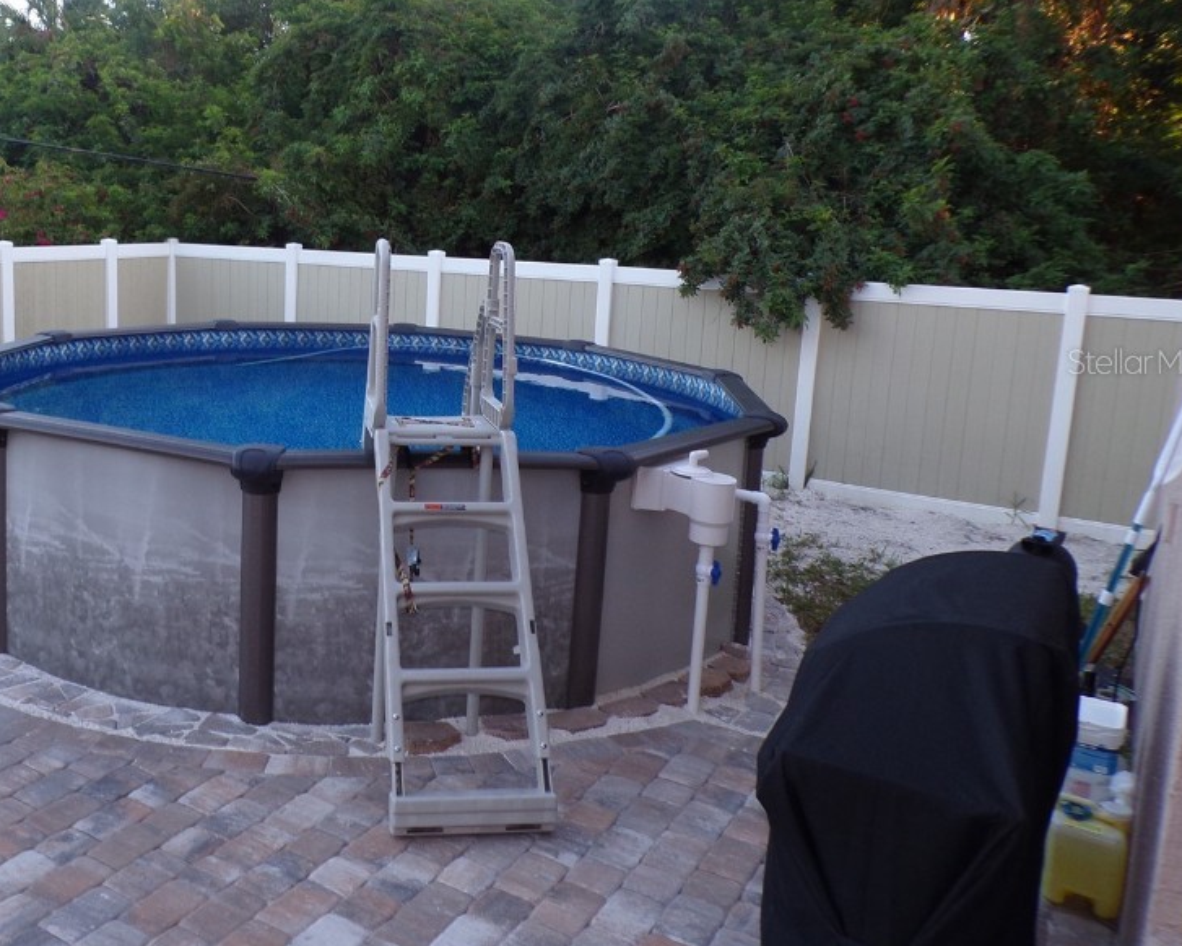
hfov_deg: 53.1
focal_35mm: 33
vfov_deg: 44.2
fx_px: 1155
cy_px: 361
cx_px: 389
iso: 80
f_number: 4.3
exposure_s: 1/45
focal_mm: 4.3
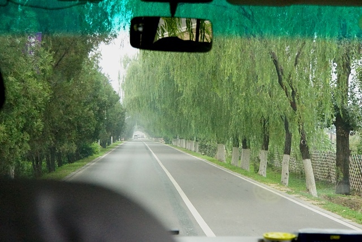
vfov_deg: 18.0
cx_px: 181
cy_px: 121
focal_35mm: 76
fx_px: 764
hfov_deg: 26.6
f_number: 5.6
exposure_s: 1/4000
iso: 6400
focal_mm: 51
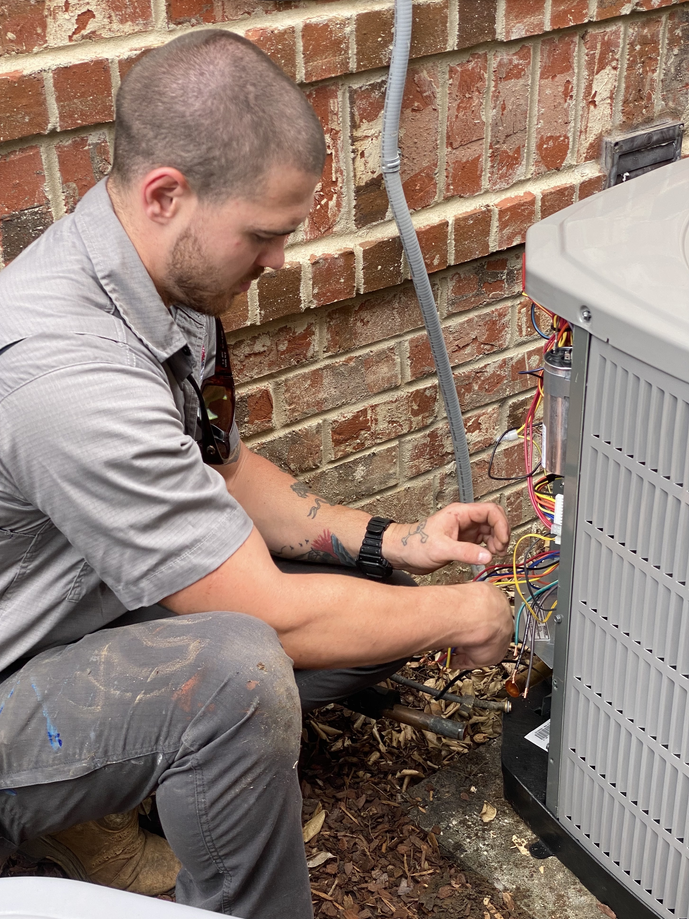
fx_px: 1433
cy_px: 467
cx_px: 331
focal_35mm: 54
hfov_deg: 27.0
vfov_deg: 35.5
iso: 25
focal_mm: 6
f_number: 2
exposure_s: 1/122
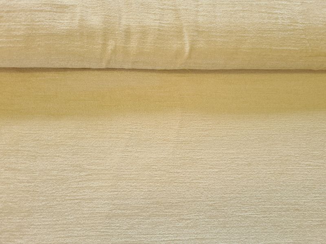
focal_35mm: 26
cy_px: 122
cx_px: 163
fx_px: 245
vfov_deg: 53.1
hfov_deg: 67.3
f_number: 1.8
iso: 50
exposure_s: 1/149
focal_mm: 5.4
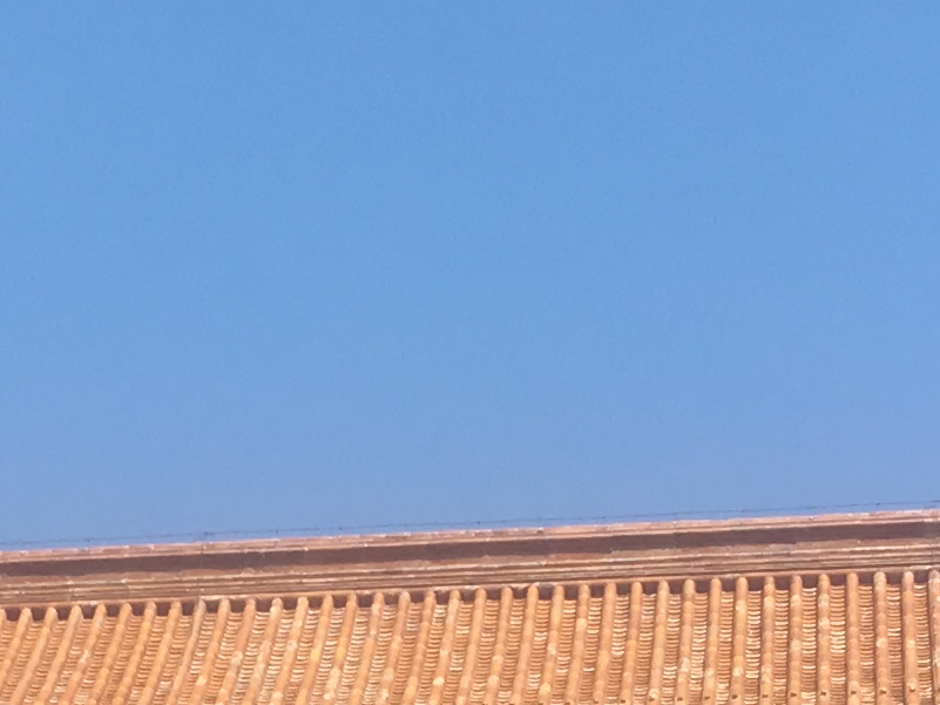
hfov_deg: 13.5
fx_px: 3965
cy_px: 1204
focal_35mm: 146
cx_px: 185
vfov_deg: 9.7
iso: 25
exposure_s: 1/1304
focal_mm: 4.15
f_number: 2.2
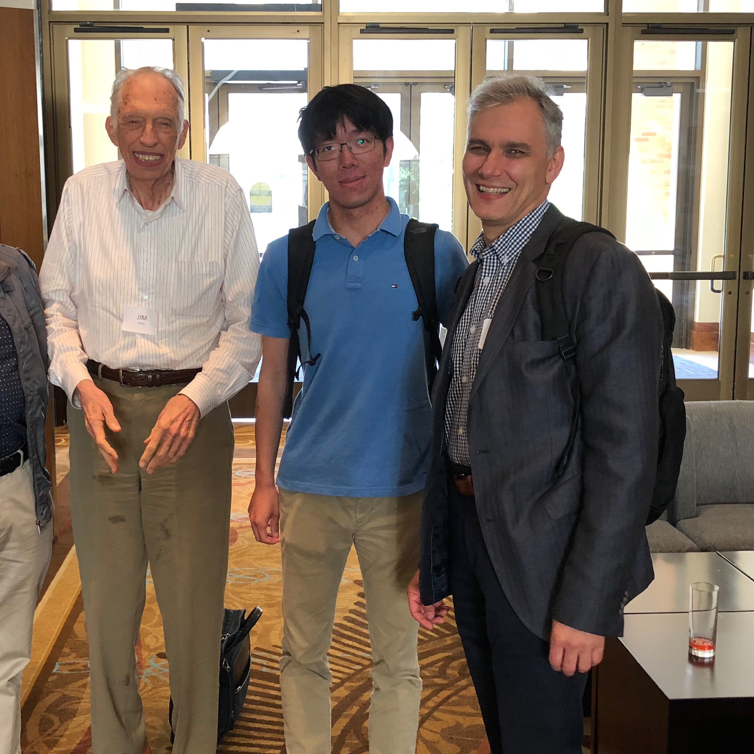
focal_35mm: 46
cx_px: 306
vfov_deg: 36.8
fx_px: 1134
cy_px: 384
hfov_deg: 36.7
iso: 40
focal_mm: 4
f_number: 1.8
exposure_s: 1/15
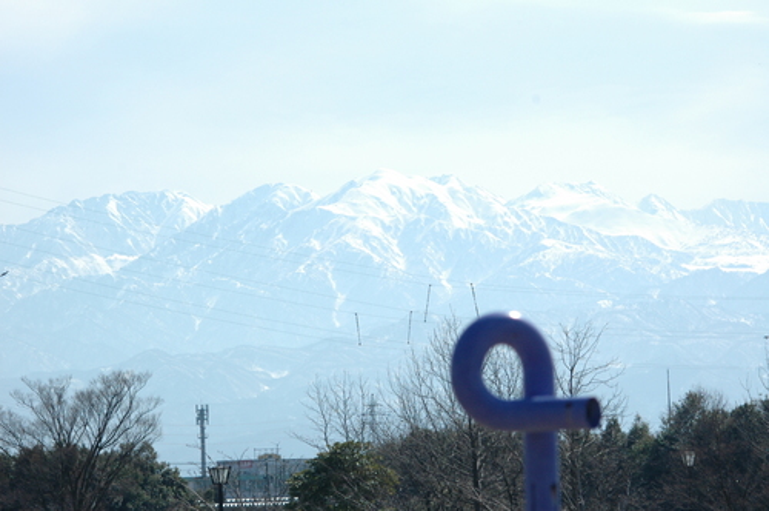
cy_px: 256
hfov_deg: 10.2
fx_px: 4320
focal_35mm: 202
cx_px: 384
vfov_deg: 6.8
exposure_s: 1/1250
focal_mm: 135
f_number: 9
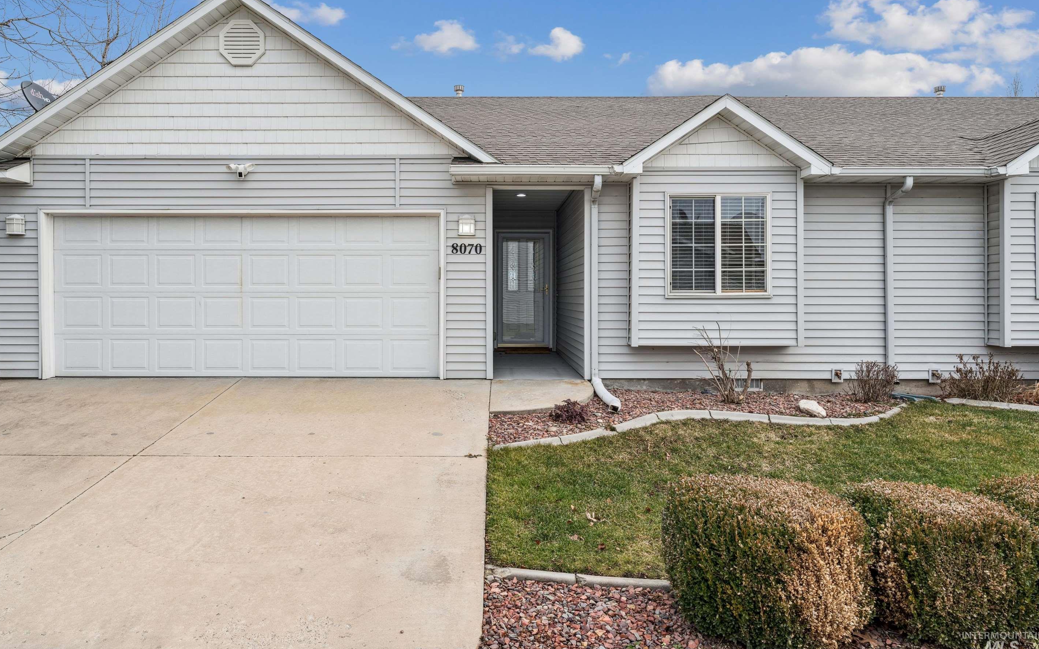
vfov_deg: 53.2
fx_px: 648
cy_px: 300
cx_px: 486
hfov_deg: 77.4
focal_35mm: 23
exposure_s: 1/200
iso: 400
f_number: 13
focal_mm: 20.8
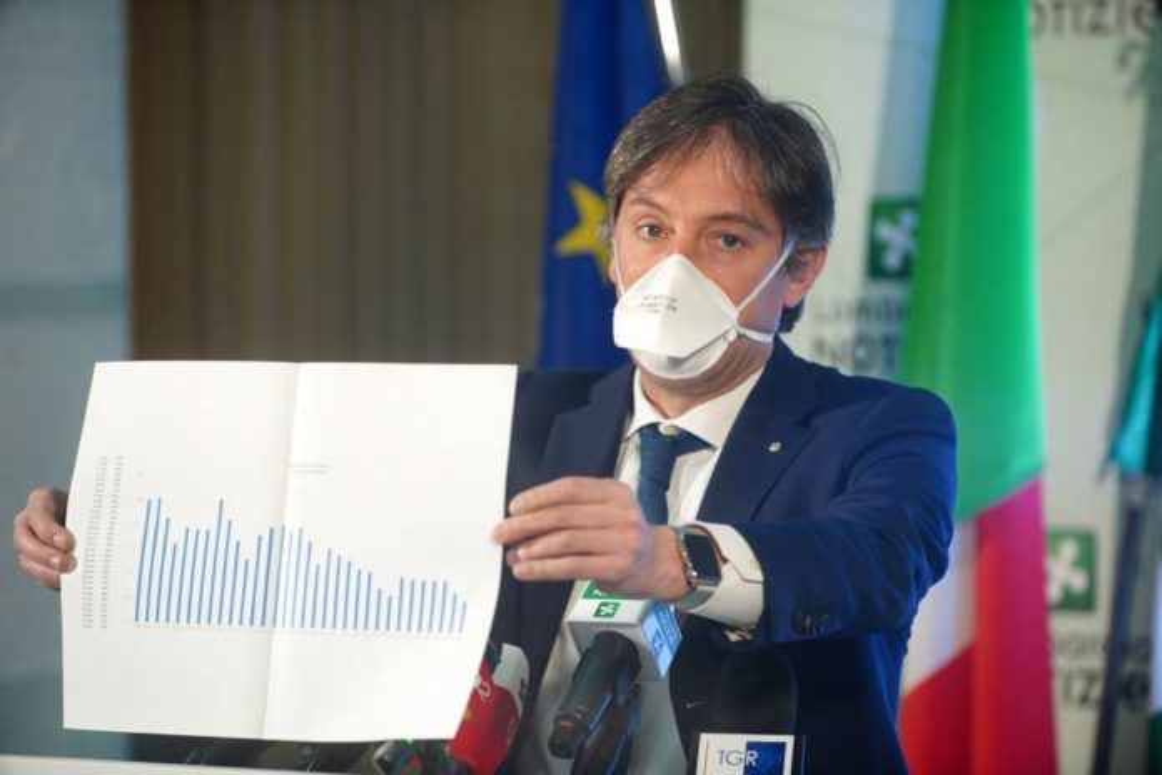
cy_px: 388
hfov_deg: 12.8
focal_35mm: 160
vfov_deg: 8.6
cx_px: 581
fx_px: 5174
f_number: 5
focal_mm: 160.3
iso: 2500
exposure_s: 1/400
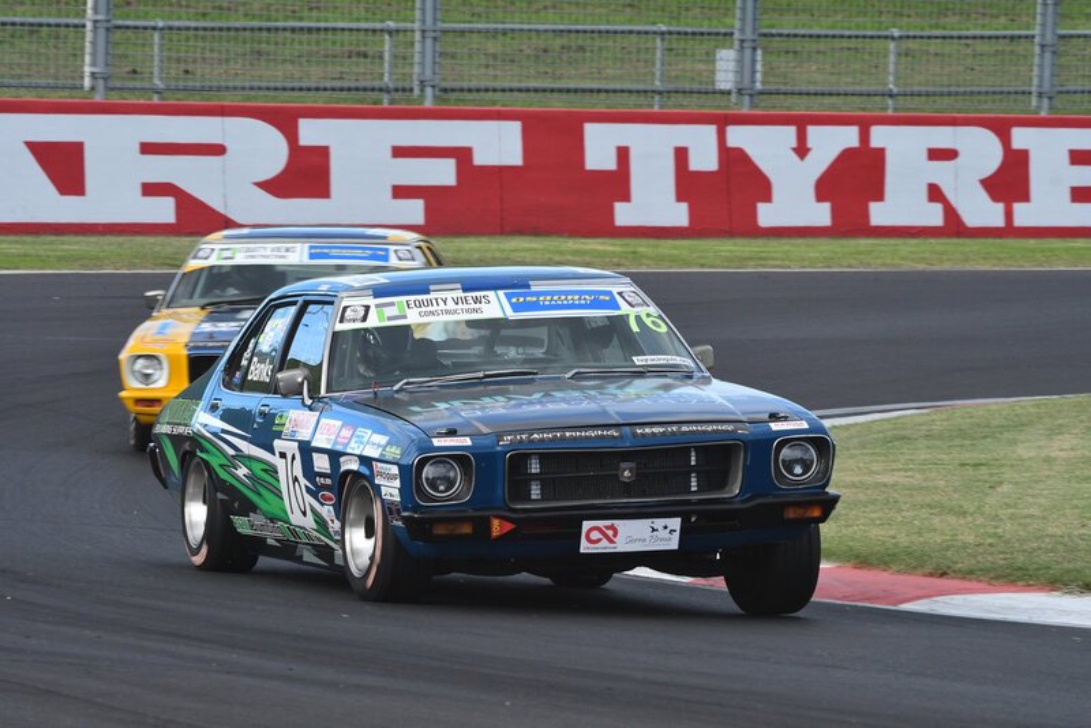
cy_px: 364
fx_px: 9094
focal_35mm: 300
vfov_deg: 4.6
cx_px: 546
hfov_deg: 6.9
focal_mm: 200
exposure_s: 1/400
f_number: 10
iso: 800
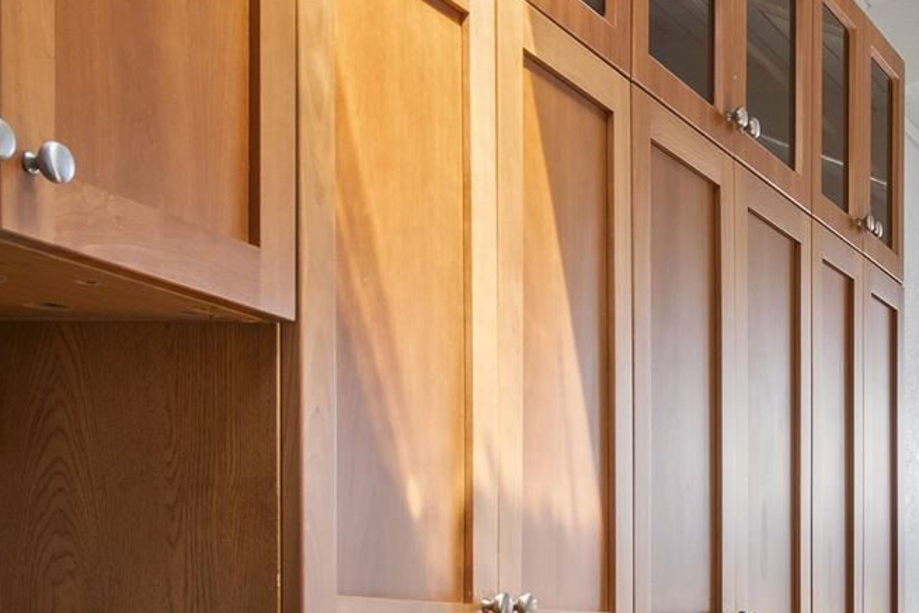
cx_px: 1433
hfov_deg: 21.8
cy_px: 699
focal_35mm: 75
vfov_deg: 17.5
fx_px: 1915
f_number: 8
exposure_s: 1/4
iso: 100
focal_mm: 16
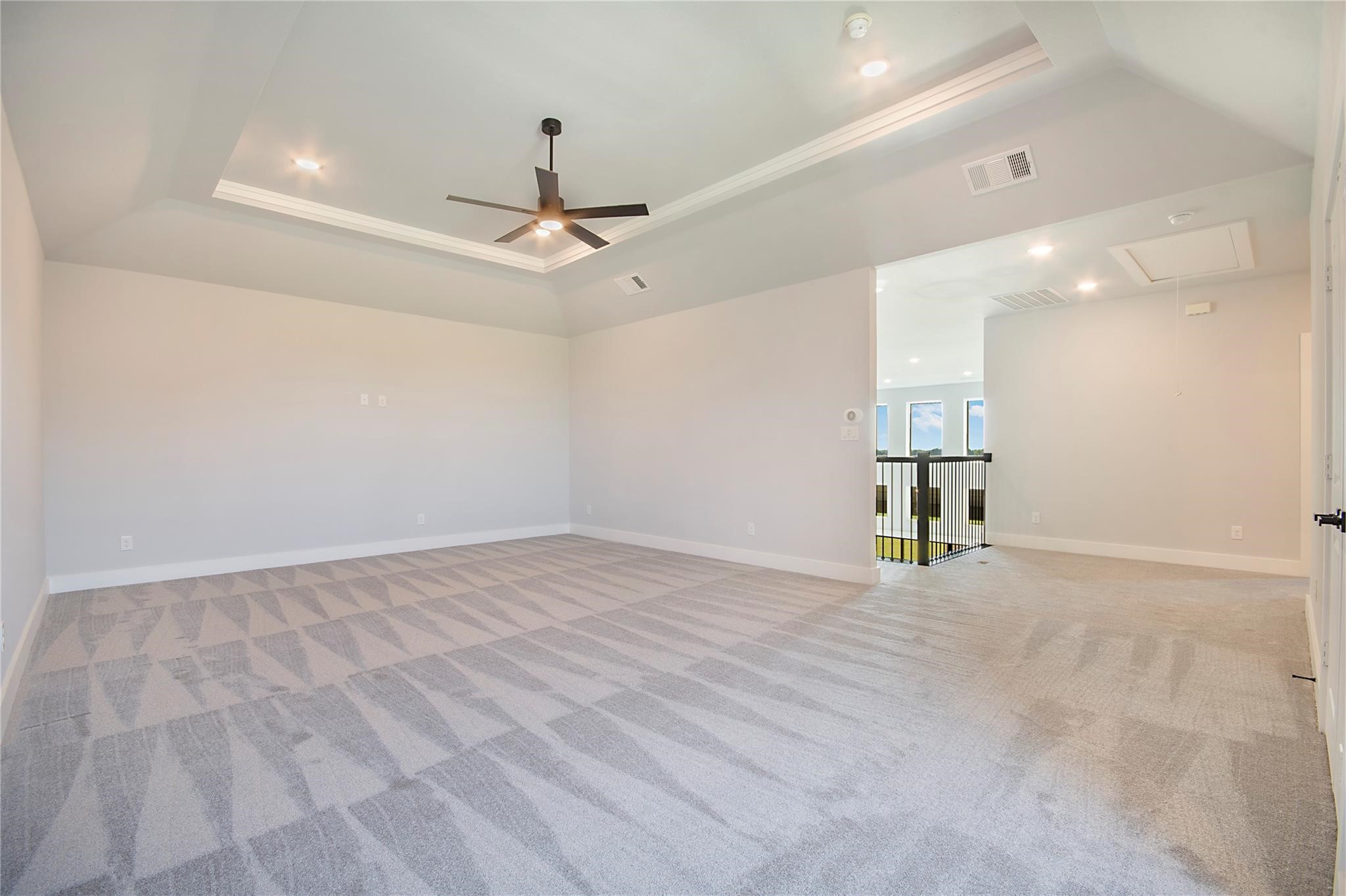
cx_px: 673
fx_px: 561
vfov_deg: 77.3
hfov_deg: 100.4
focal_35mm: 15
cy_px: 448
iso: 100
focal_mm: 10
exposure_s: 1/4
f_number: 11
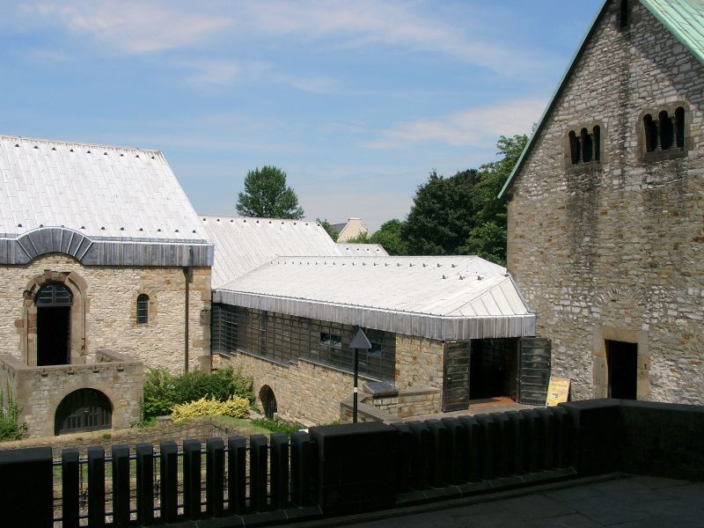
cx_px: 352
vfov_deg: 41.8
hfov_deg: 54.0
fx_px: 691
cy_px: 264
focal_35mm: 34
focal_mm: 7.13
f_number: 5.6
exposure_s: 1/541
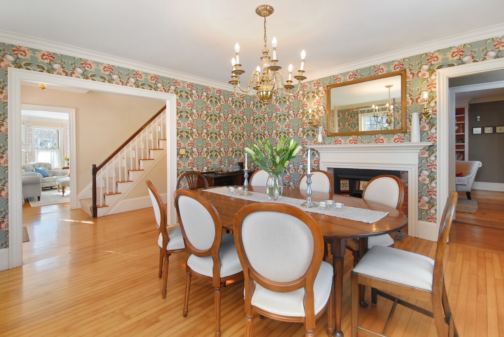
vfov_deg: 77.5
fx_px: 210
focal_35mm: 15
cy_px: 168
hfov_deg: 100.3
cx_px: 252
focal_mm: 10
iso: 400
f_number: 5
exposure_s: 1/25
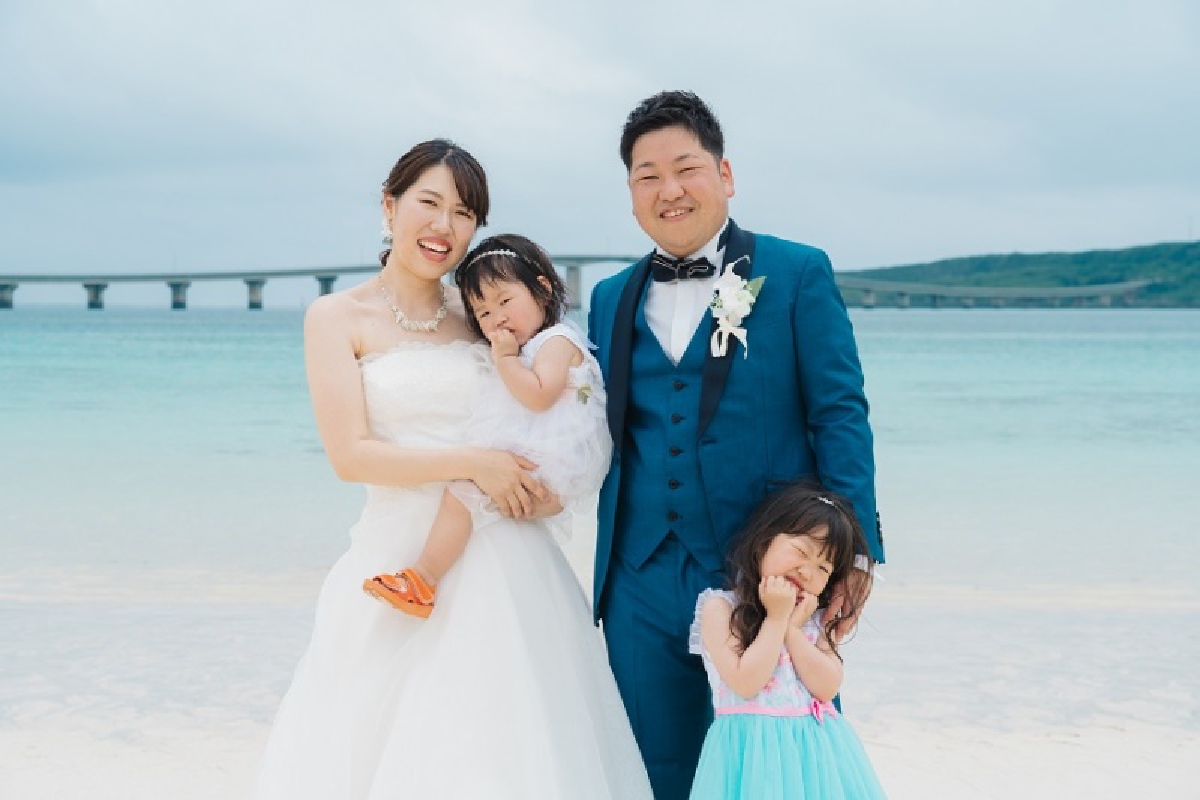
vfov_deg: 17.5
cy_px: 400
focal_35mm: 78
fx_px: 2599
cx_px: 600
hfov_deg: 26.0
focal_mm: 78
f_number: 8
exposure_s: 1/250
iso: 125
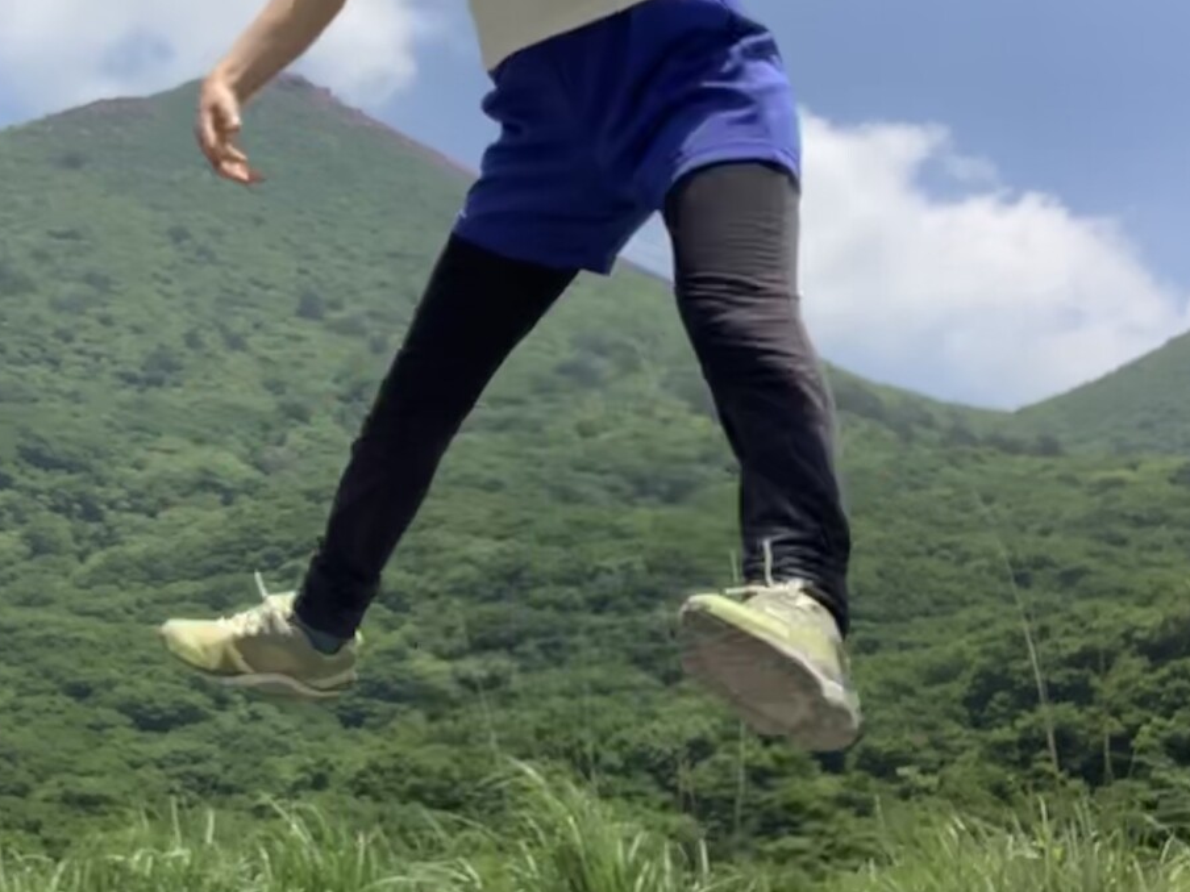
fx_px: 2338
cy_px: 232
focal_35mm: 68
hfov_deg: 27.7
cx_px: 170
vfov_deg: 21.4
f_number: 2.2
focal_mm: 2.87
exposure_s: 1/1155
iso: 16
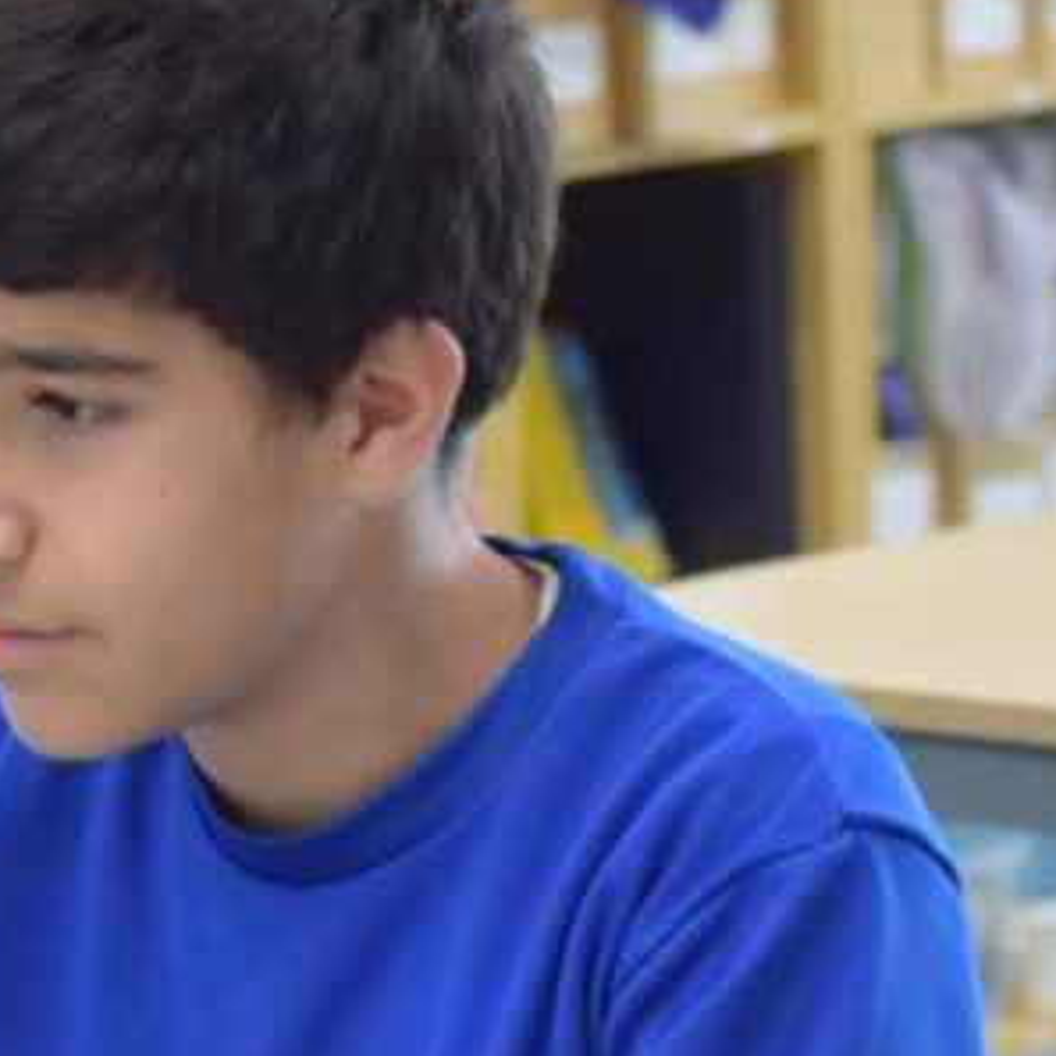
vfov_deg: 7.2
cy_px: 1001
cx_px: 416
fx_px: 8334
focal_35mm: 241
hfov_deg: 7.2
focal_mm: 55
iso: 1000
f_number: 4
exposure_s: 1/60
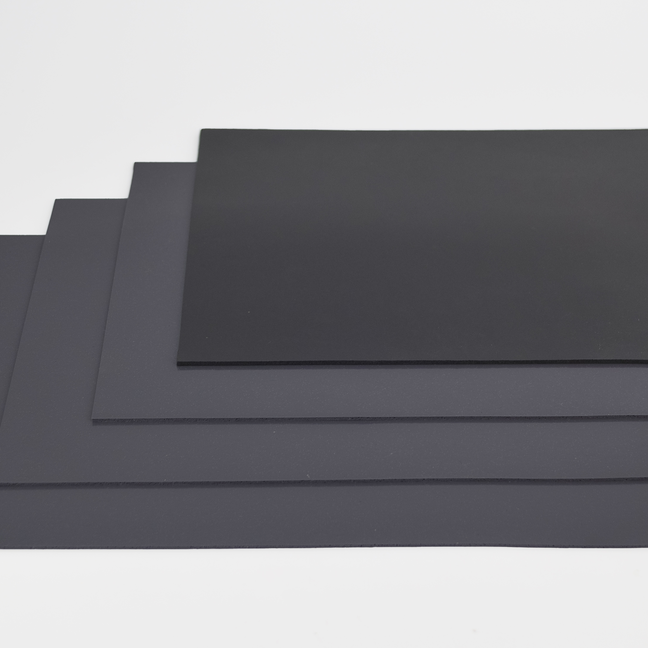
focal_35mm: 67
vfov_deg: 25.7
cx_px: 347
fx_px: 1419
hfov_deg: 25.7
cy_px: 339
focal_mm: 32
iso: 200
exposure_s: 1/125
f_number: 5.6
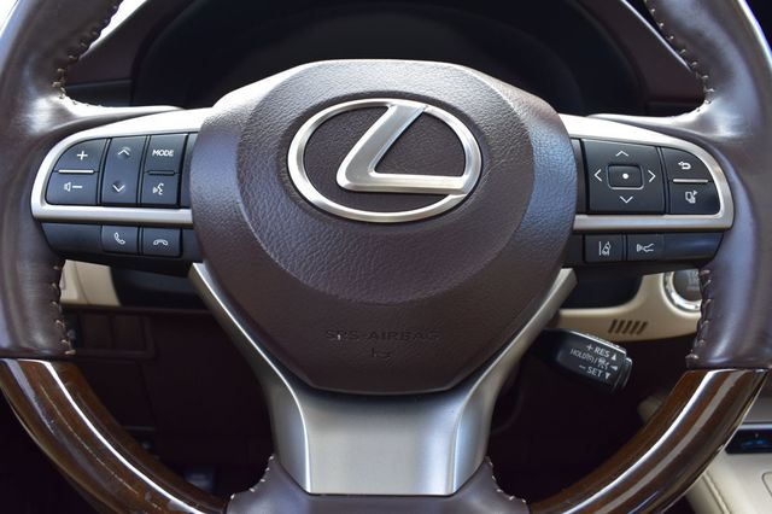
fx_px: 643
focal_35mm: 30
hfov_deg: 62.0
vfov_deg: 43.6
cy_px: 257
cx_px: 386
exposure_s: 1/20
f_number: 6.3
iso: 400
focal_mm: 20
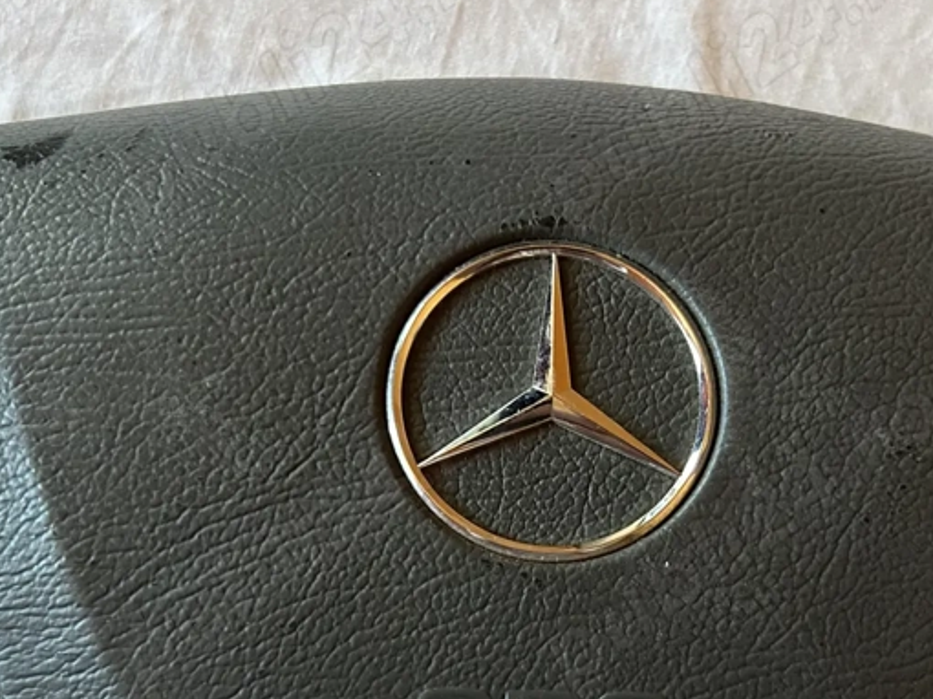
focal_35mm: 51
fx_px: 1374
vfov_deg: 27.9
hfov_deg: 37.4
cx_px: 527
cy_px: 569
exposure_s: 1/34
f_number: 1.5
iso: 640
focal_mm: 5.7
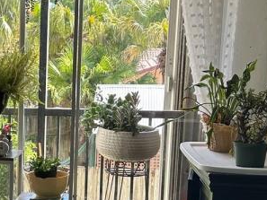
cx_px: -16
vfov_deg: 17.5
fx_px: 648
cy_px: 147
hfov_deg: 22.2
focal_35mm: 84
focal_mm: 5.7
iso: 40
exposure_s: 1/219
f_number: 1.5
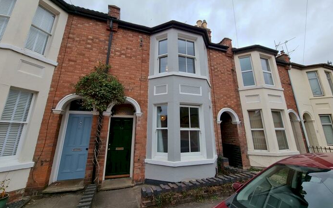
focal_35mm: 14
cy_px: 92
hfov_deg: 105.3
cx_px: 168
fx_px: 127
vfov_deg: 78.4
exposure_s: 1/728
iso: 50
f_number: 2.2
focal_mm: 2.2
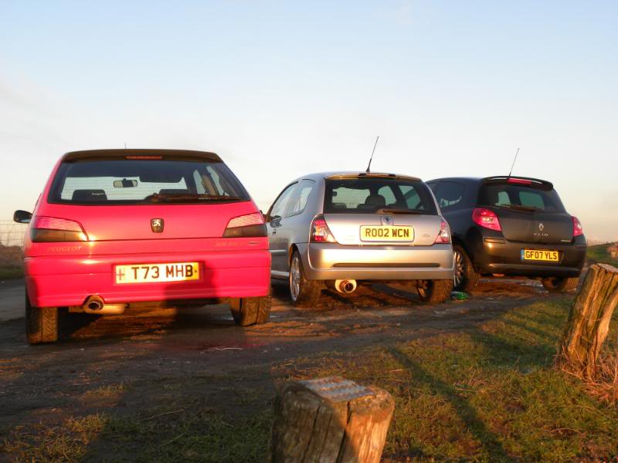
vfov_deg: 31.5
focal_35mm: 46
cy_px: 232
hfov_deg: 41.2
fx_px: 821
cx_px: 309
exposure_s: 1/99.1
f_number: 3.2
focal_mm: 8.2
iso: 64
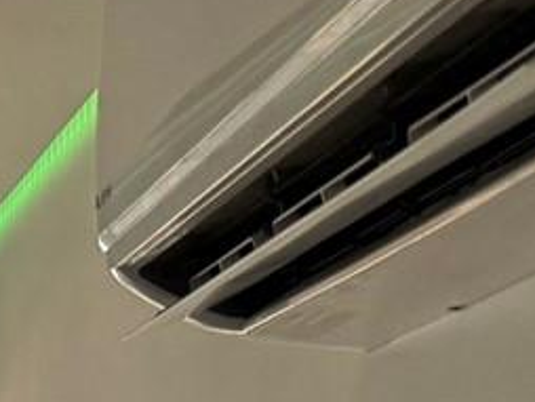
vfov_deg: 8.9
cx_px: -1028
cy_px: 964
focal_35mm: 151
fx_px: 2336
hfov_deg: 10.0
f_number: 1.78
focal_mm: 6.86
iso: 80
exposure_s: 1/121
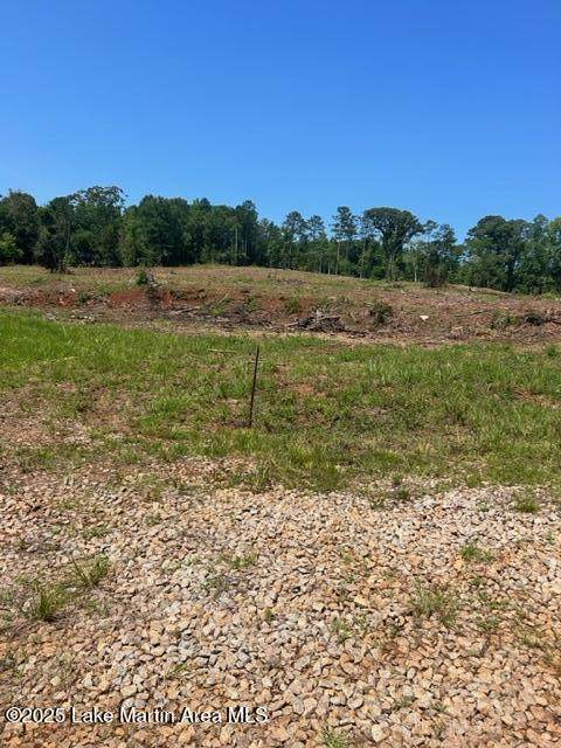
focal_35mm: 26
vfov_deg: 67.3
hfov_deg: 53.1
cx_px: 280
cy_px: 374
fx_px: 562
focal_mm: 5.7
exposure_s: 1/4444
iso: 50
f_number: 1.5
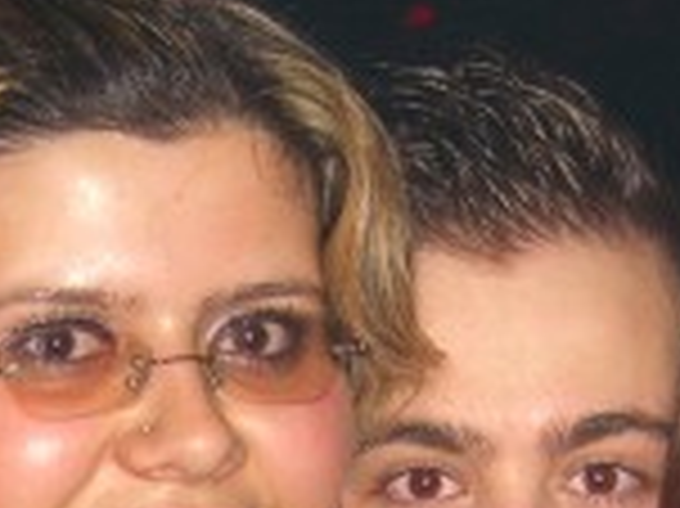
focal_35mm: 151
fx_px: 2964
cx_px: 369
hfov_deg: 13.1
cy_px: 832
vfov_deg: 9.5
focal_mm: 7.9
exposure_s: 1/60
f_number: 2.8
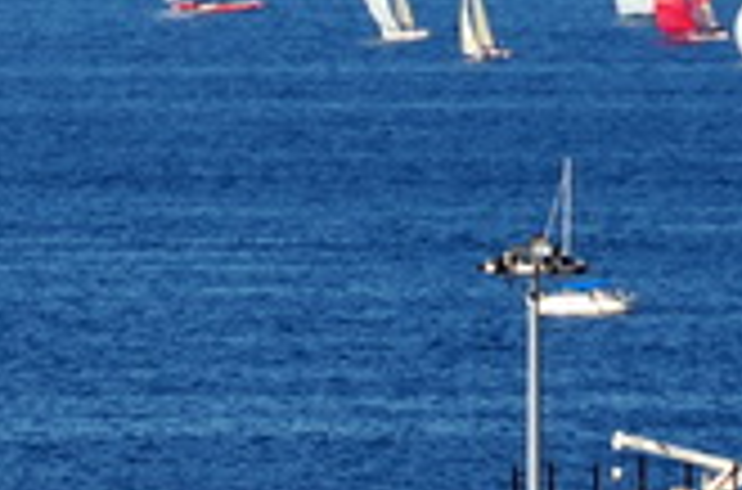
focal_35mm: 1094
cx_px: -270
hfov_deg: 1.9
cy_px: 133
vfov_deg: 1.2
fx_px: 22484
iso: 200
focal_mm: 200
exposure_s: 1/400
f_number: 10
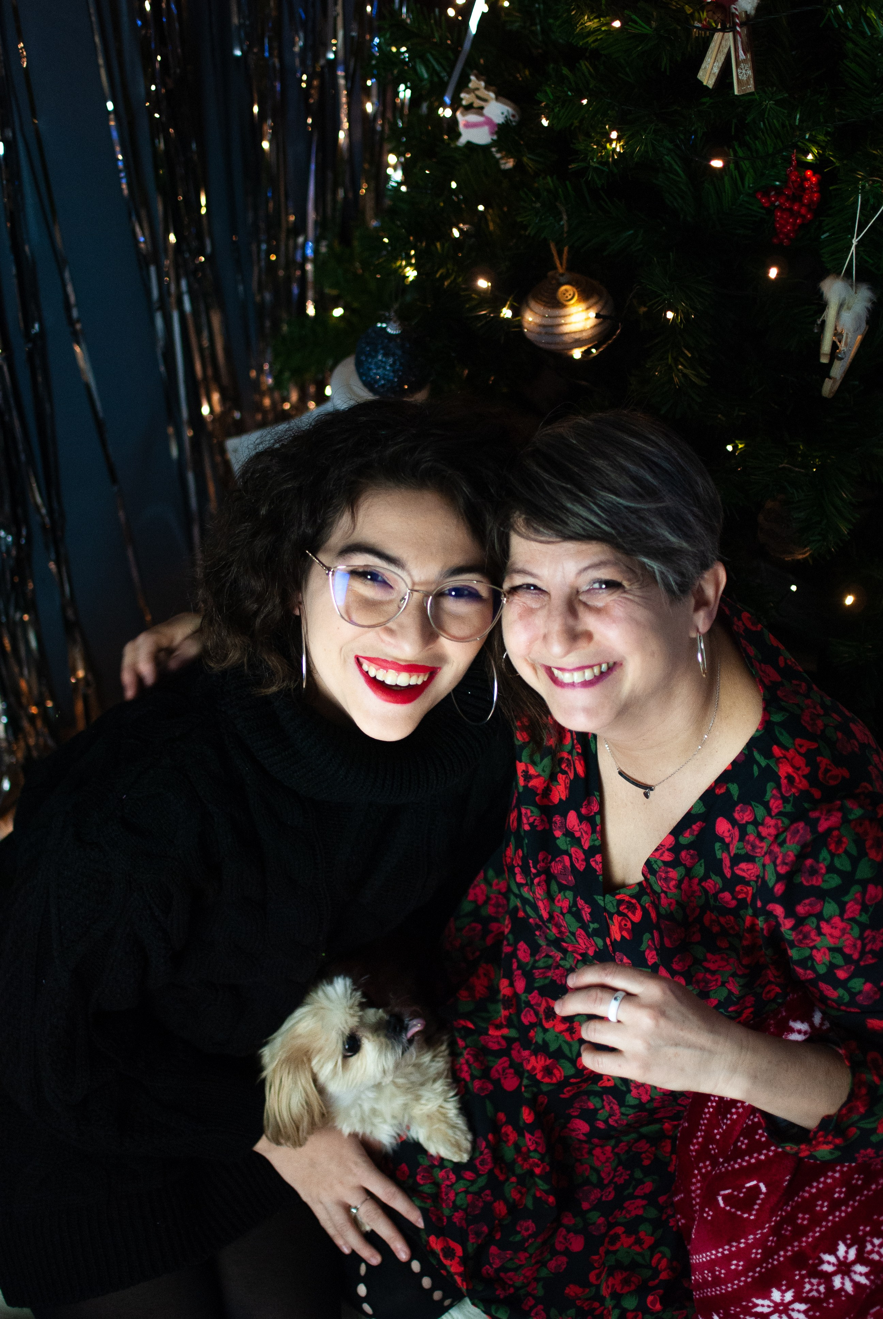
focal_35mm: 52
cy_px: 660
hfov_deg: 25.8
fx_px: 1926
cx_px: 442
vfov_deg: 37.8
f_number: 1.8
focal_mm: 35
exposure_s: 1/200
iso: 400
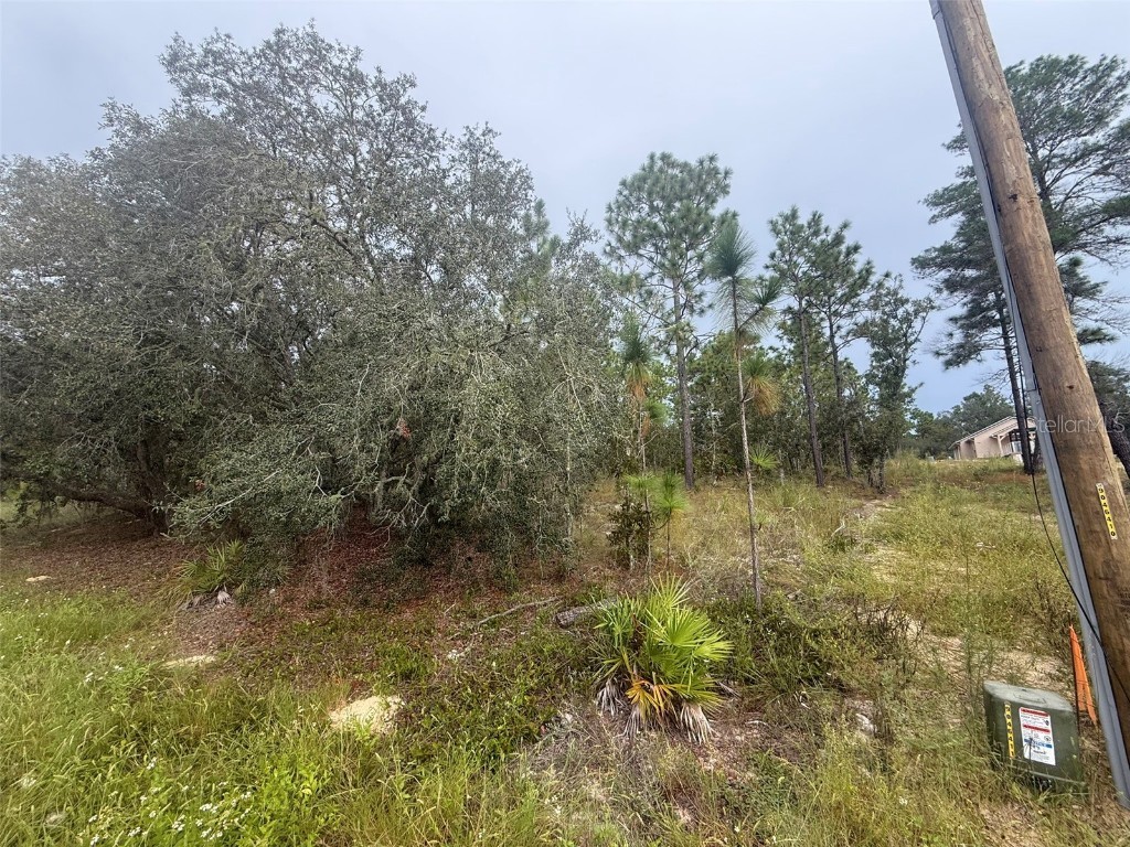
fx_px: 457
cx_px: 565
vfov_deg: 85.7
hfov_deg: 102.1
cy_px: 424
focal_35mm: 14
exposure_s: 1/136
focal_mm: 2.22
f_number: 2.2
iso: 50
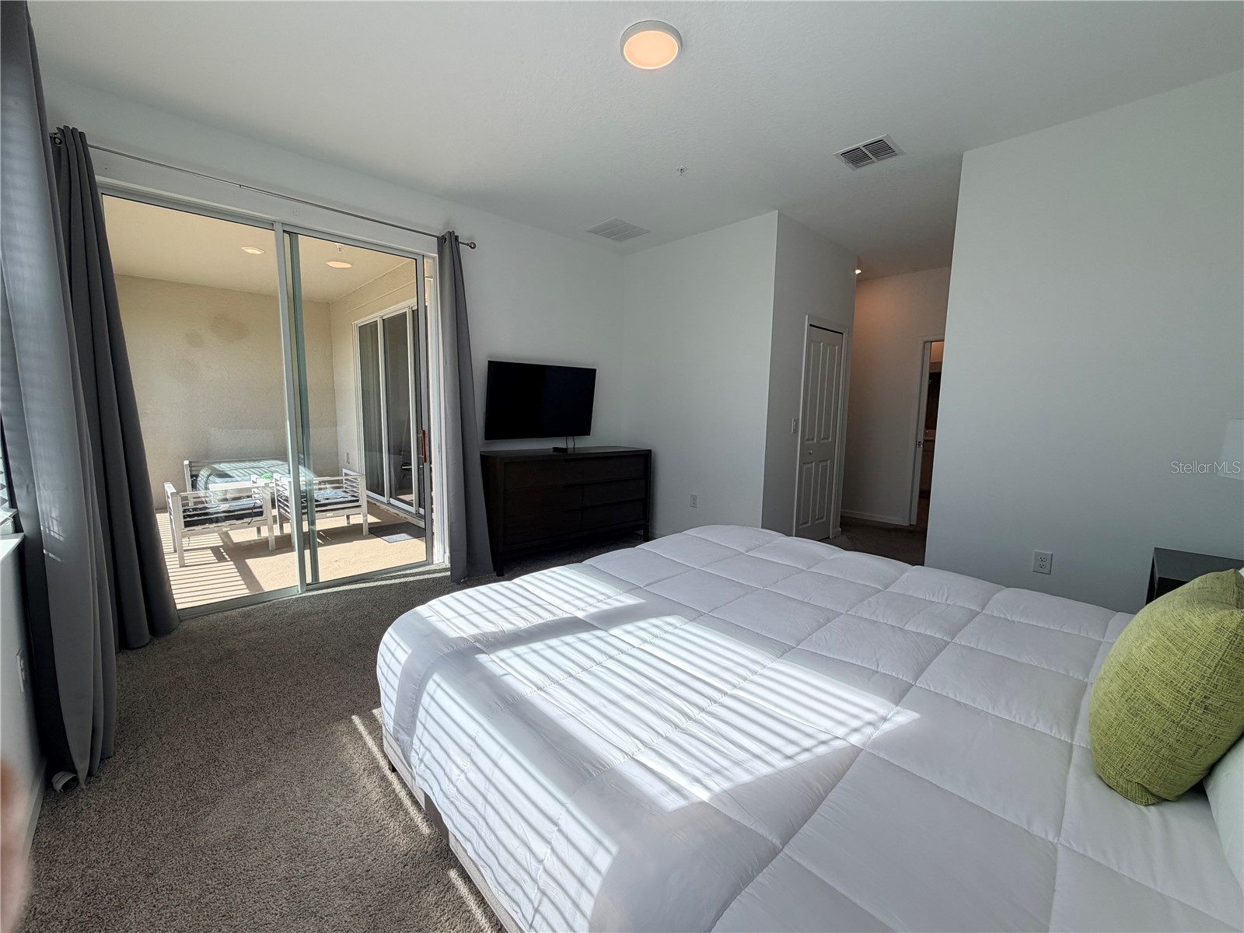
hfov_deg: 102.1
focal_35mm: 14
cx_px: 622
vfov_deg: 85.7
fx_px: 503
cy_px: 466
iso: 64
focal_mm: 2.22
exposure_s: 1/502
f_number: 2.2
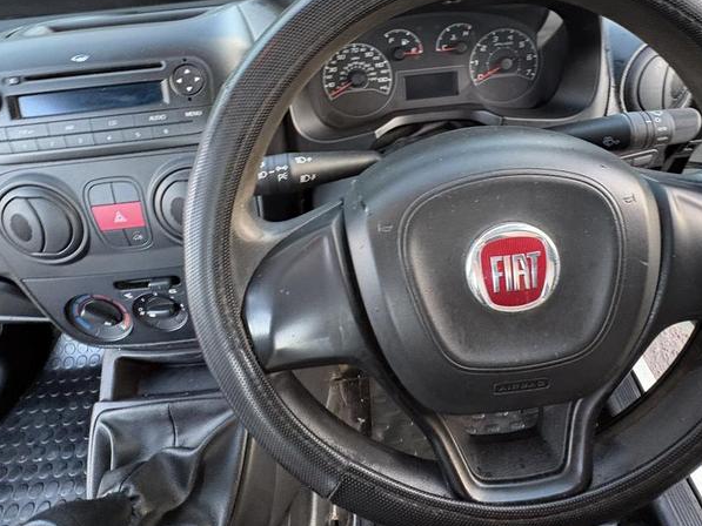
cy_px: 163
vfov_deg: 61.5
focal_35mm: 21
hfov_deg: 78.9
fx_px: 426
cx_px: 376
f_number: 2.2
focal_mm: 2.22
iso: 500
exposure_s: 1/60
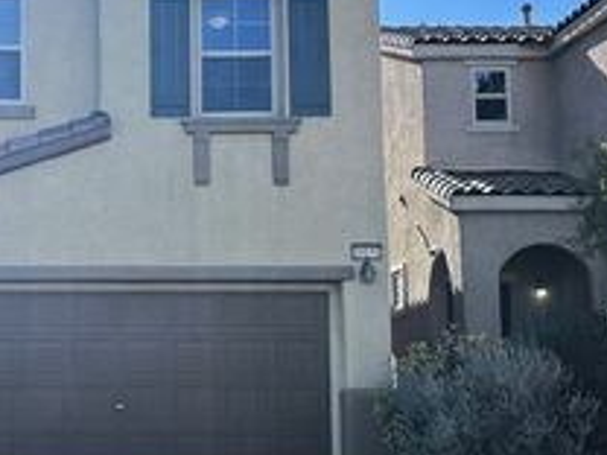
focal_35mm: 72
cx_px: 67
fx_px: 1263
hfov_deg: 26.2
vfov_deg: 20.4
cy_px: 235
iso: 50
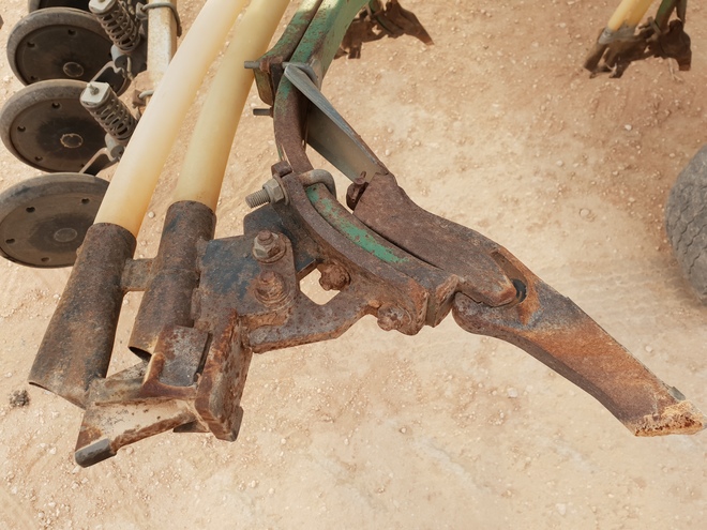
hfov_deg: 67.3
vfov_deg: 53.1
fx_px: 531
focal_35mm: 26
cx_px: 354
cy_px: 265
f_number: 2.4
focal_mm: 4.3
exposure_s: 1/120
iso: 50
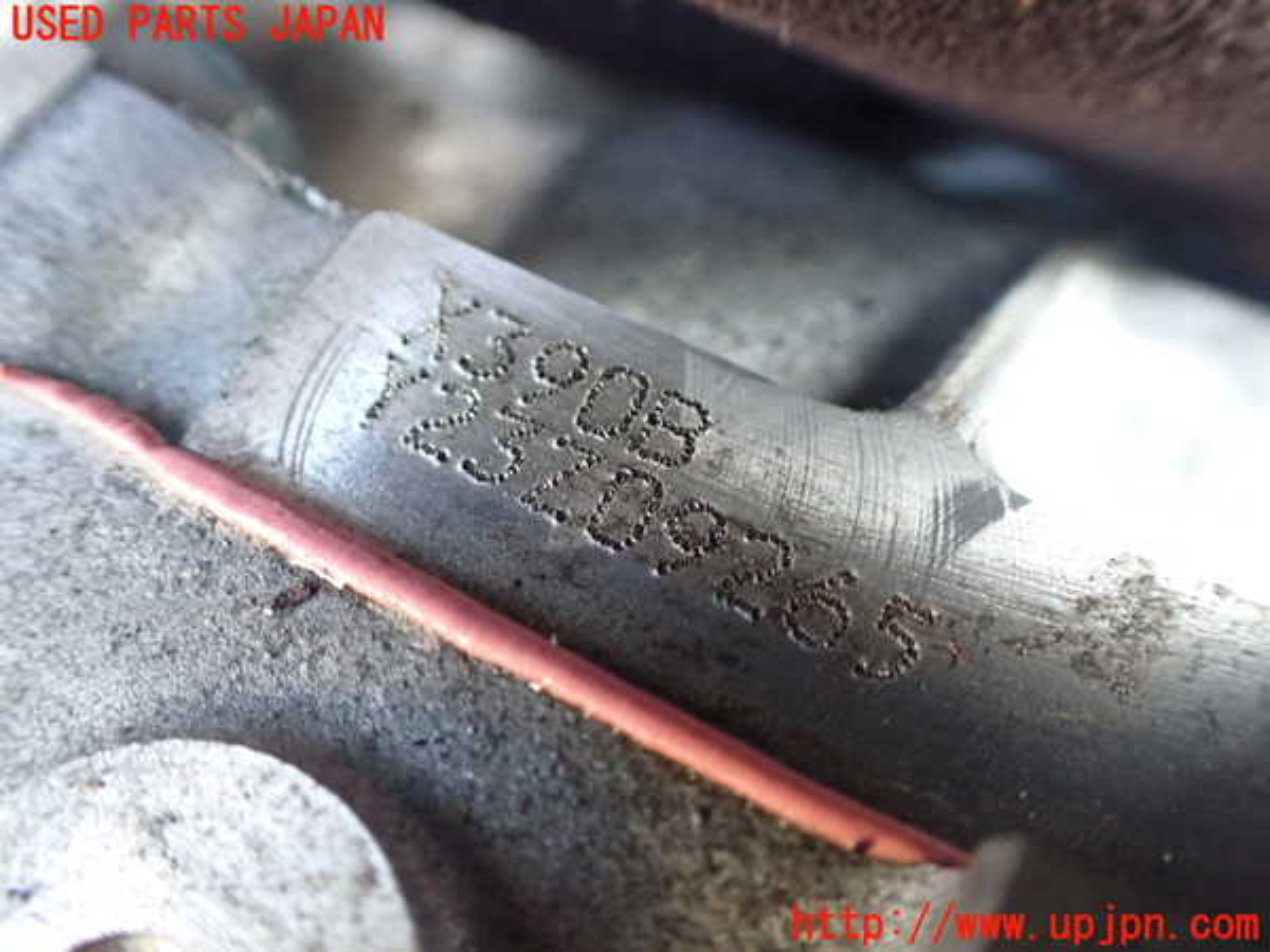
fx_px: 1101
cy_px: 476
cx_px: 635
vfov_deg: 46.8
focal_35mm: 30
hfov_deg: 60.0
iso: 800
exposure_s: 1/50
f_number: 2.3
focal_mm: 5.4
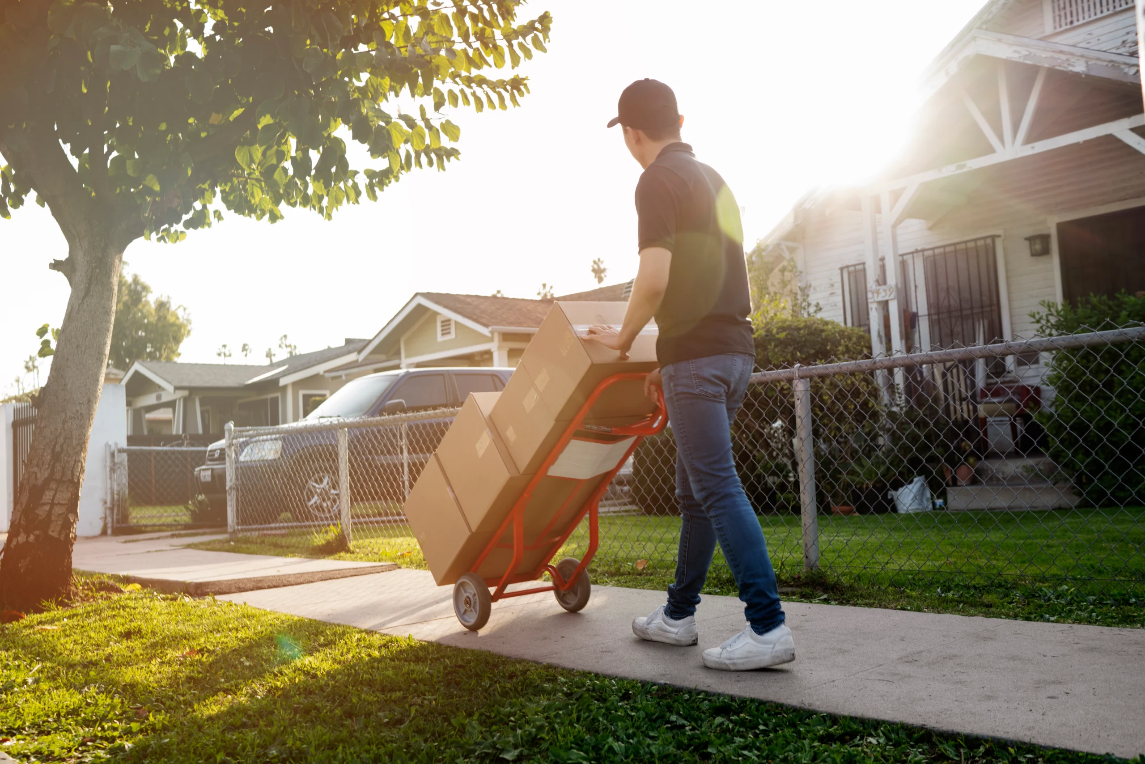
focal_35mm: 35
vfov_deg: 37.9
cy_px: 382
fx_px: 1113
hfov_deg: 54.4
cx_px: 572
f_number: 3.5
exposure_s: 1/100
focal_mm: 35
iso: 64
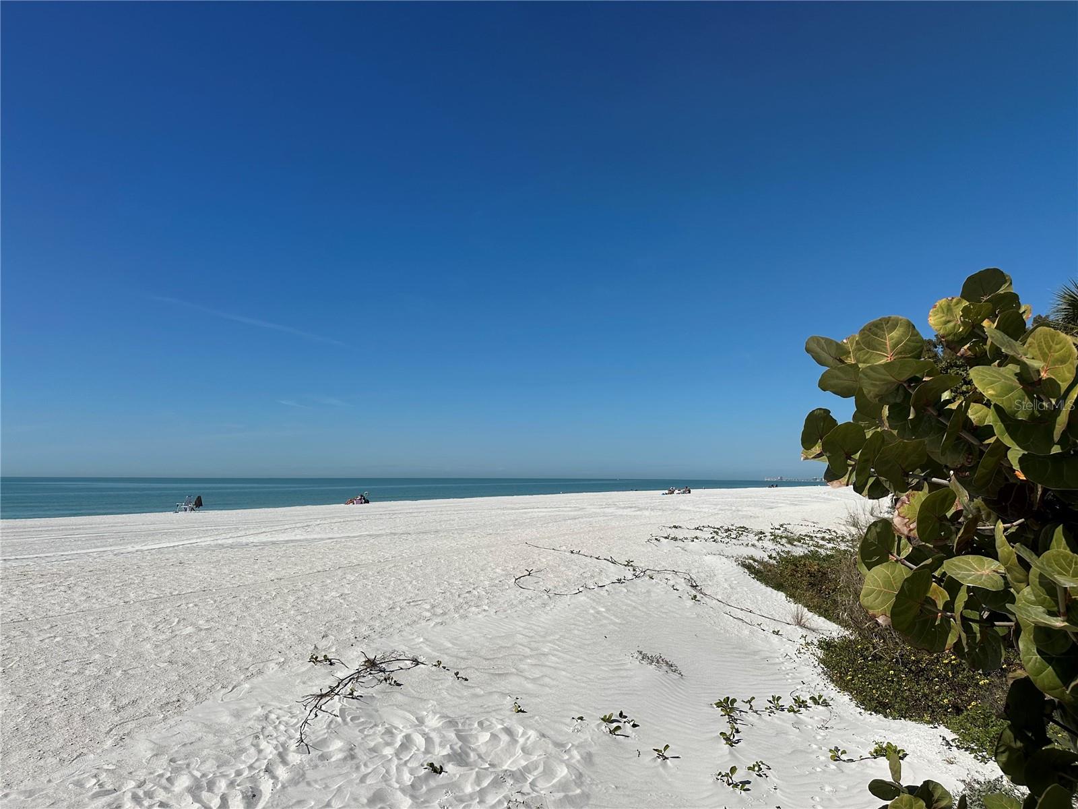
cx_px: 539
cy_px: 404
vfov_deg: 56.8
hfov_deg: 71.6
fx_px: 747
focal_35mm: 24
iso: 80
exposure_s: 1/12048
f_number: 1.78
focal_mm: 6.86
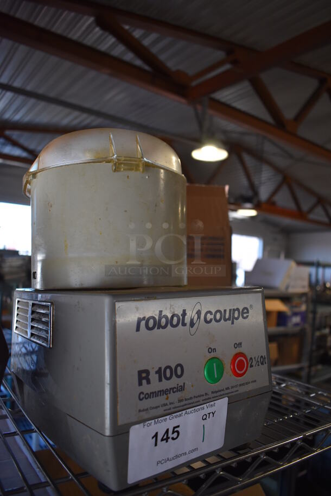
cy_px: 248
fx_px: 372
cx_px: 166
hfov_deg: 48.0
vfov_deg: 67.3
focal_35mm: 27
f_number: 3.5
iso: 800
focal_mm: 18
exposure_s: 1/200
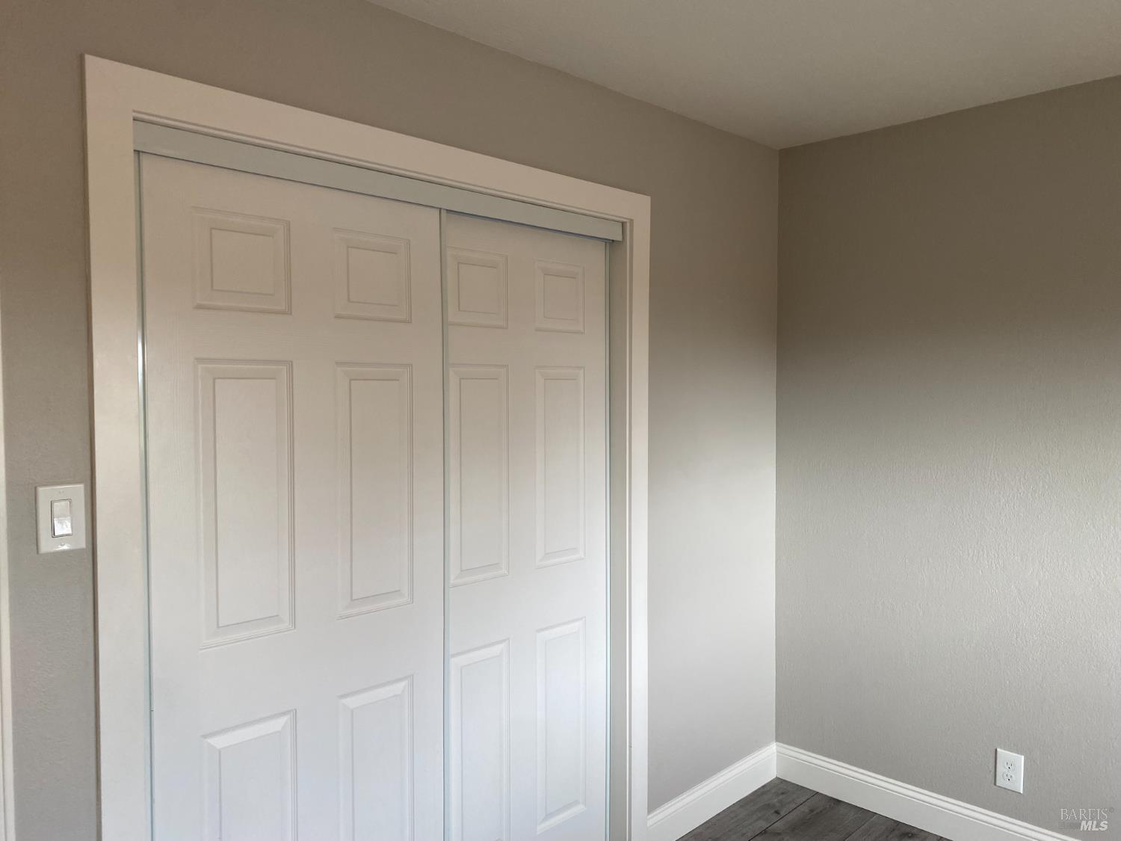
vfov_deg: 53.1
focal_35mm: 26
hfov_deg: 67.3
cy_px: 420
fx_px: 842
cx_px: 560
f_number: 1.8
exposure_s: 1/120
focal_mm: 4.25
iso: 100
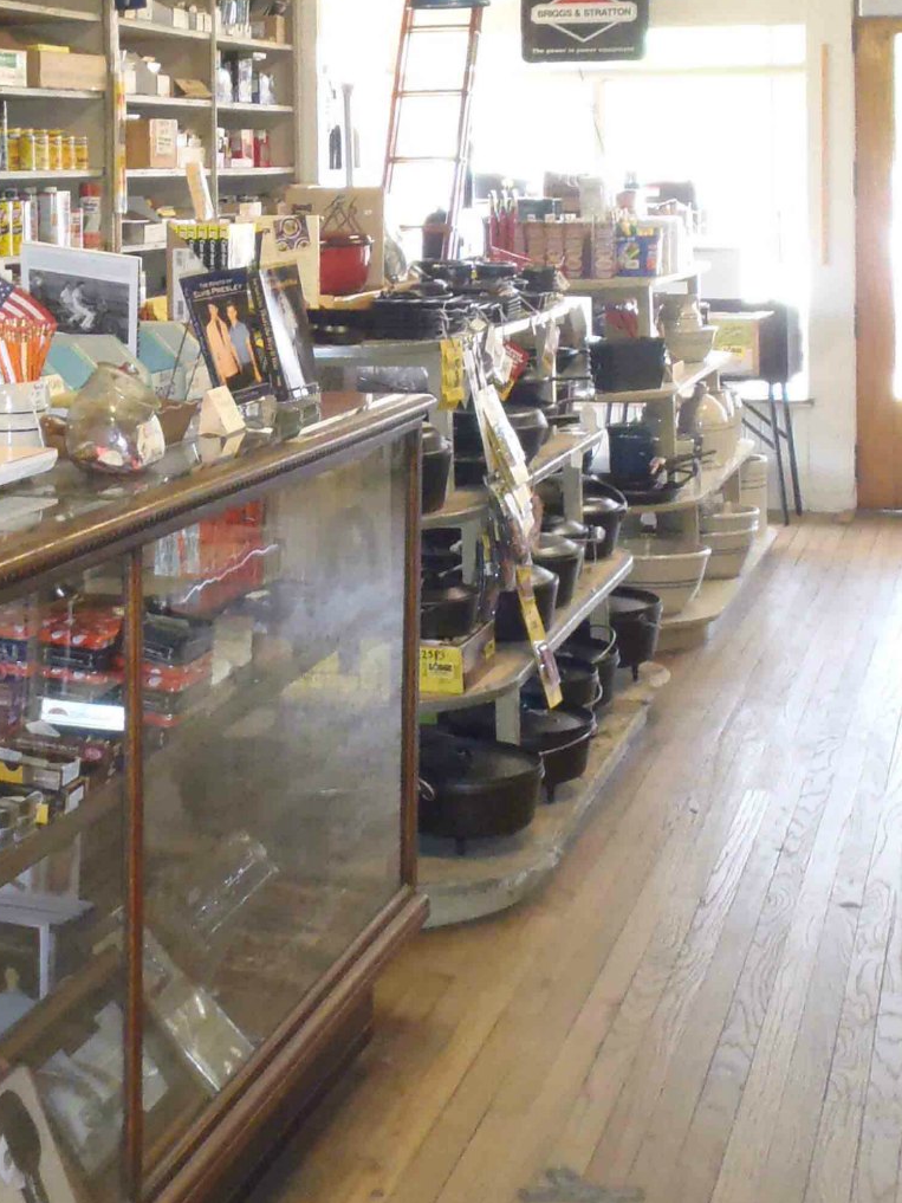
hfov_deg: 23.9
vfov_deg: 30.8
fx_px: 2119
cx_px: 267
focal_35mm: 61
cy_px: 209
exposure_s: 1/30
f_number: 3.5
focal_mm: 5
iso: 400
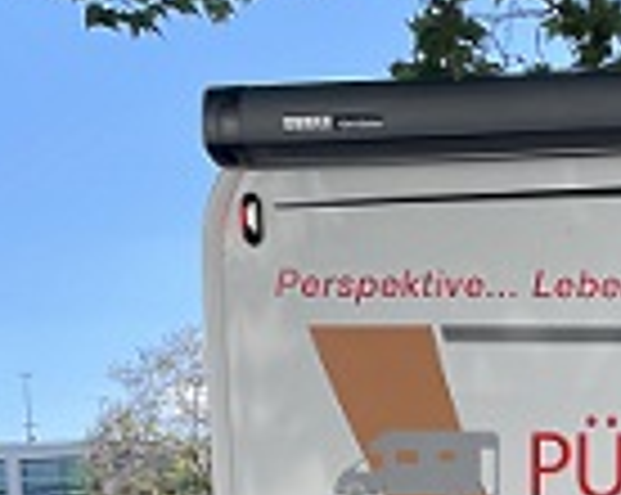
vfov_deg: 12.1
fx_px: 2184
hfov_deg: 15.3
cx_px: 837
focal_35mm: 119
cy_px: 810
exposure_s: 1/690
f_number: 1.6
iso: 32
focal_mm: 4.2
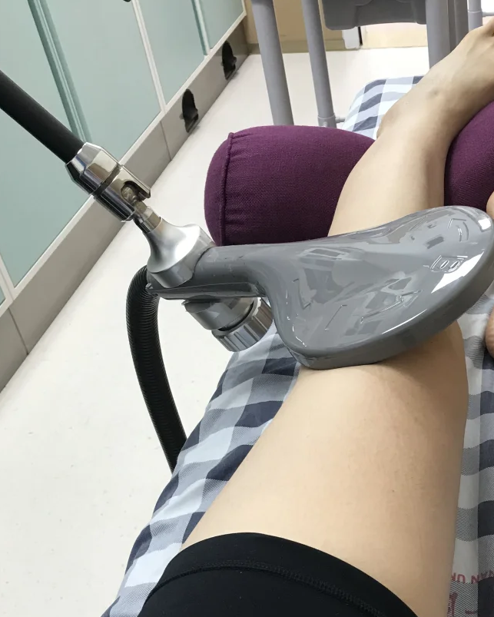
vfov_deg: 37.6
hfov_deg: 30.1
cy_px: 418
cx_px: 397
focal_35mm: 49
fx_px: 895
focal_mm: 3.99
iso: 32
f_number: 1.8
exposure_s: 1/33
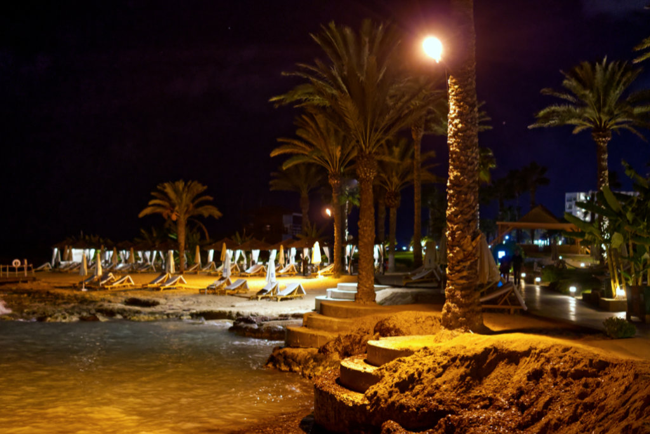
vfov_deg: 29.9
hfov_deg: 43.6
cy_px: 217
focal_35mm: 45
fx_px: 813
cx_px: 325
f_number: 2
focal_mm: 30
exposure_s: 1/80
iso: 6400
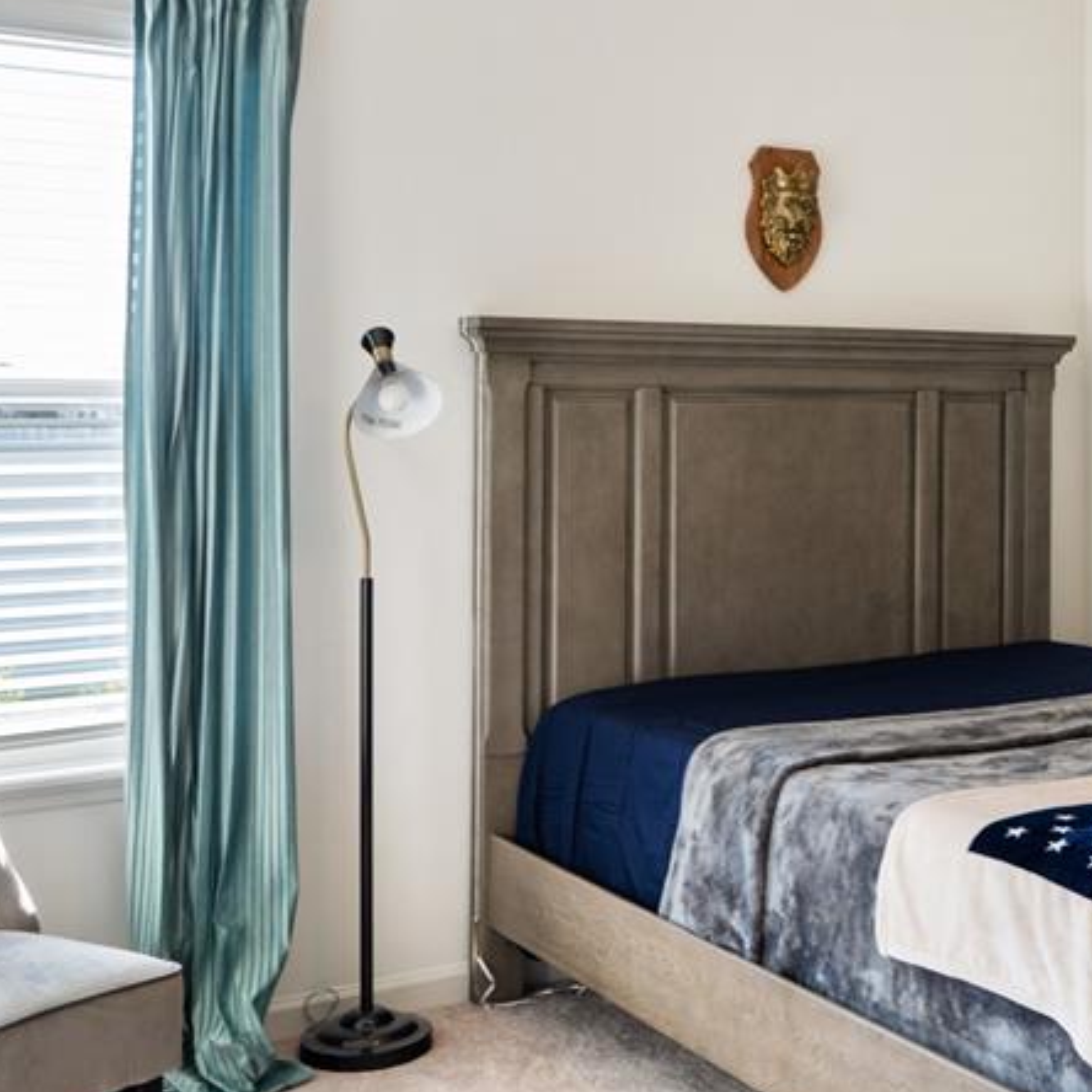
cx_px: 890
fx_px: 1677
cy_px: 384
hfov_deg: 34.8
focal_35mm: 47
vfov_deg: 35.8
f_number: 9
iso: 100
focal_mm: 16
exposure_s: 1/4
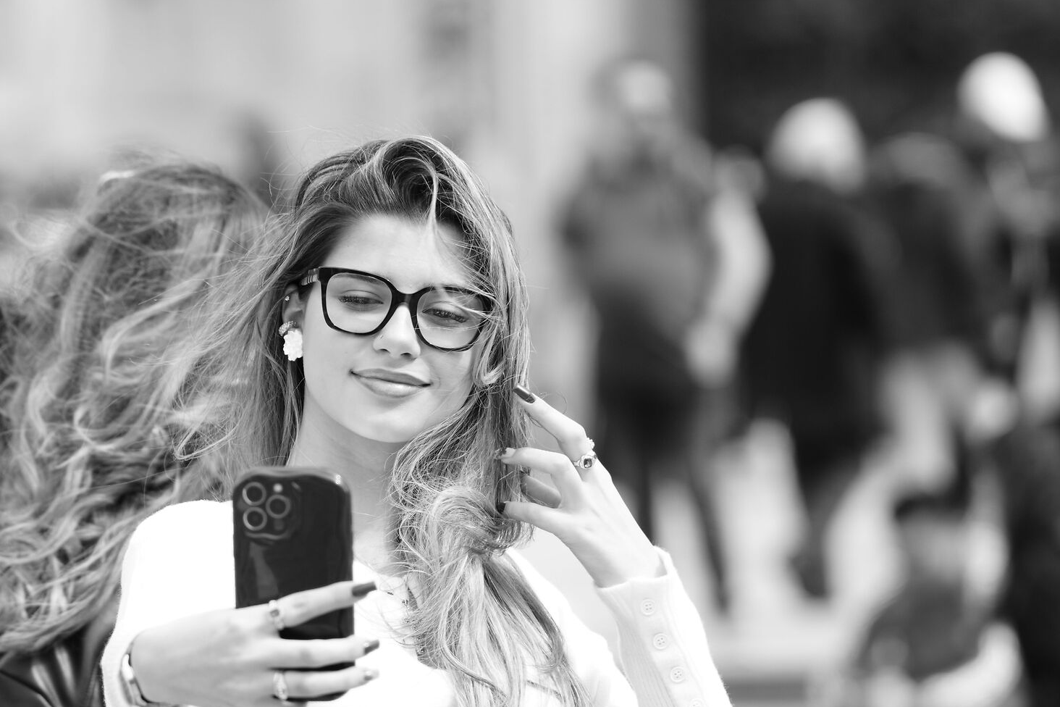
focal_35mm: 337
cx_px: 237
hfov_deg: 6.1
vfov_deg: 4.1
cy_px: 432
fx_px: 9917
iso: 100
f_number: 2.8
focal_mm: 137
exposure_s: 1/800
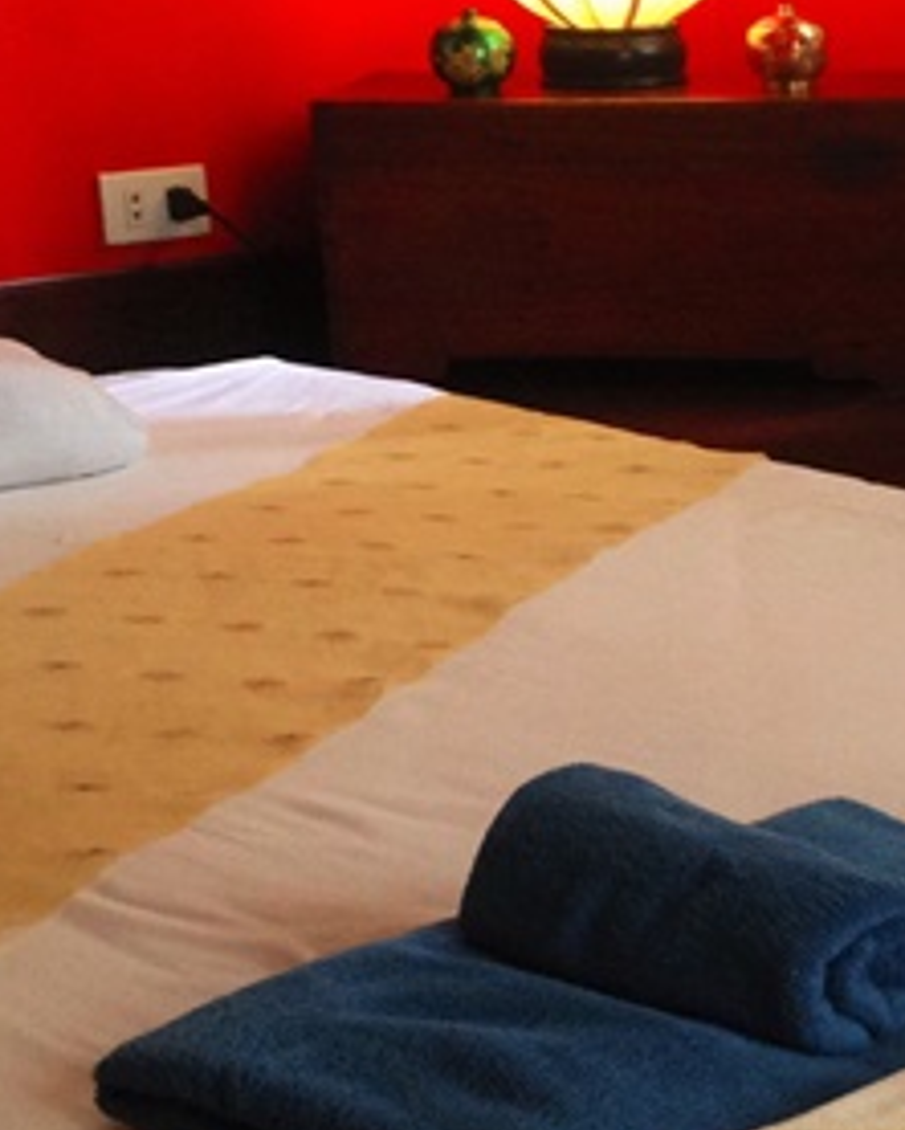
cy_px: 718
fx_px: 3110
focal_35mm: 93
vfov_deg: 20.5
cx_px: 876
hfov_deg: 16.3
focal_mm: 4.12
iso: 200
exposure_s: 1/20
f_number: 2.4
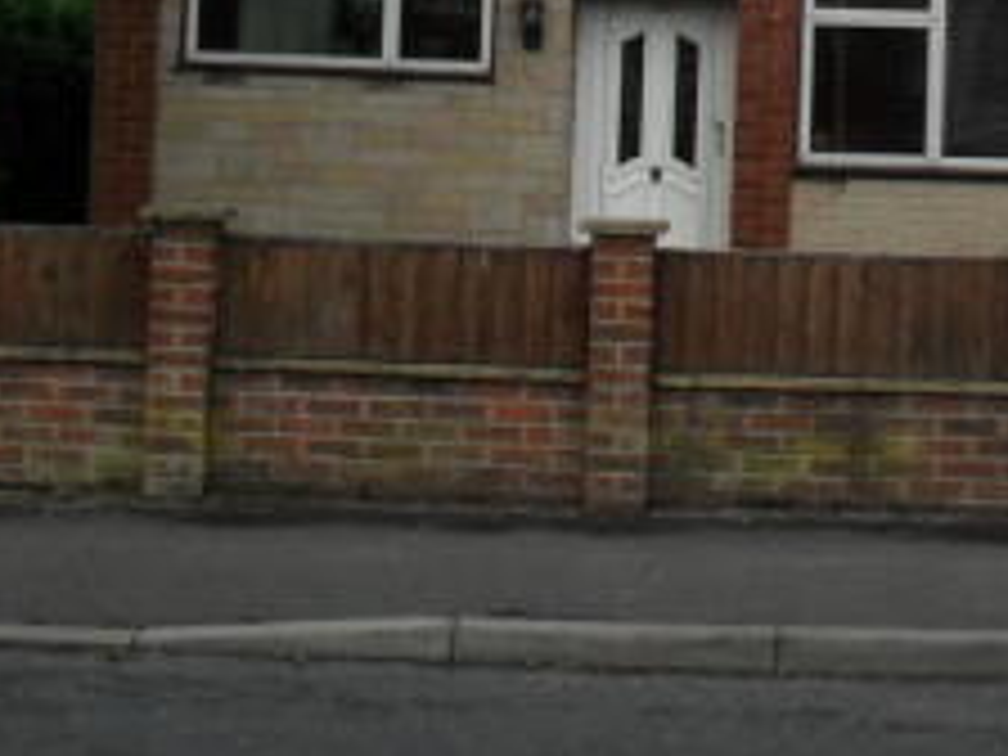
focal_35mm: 91
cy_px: -83
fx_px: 2650
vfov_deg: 15.8
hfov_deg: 21.1
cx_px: 902
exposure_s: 1/250
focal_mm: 6.3
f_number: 8.4
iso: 100
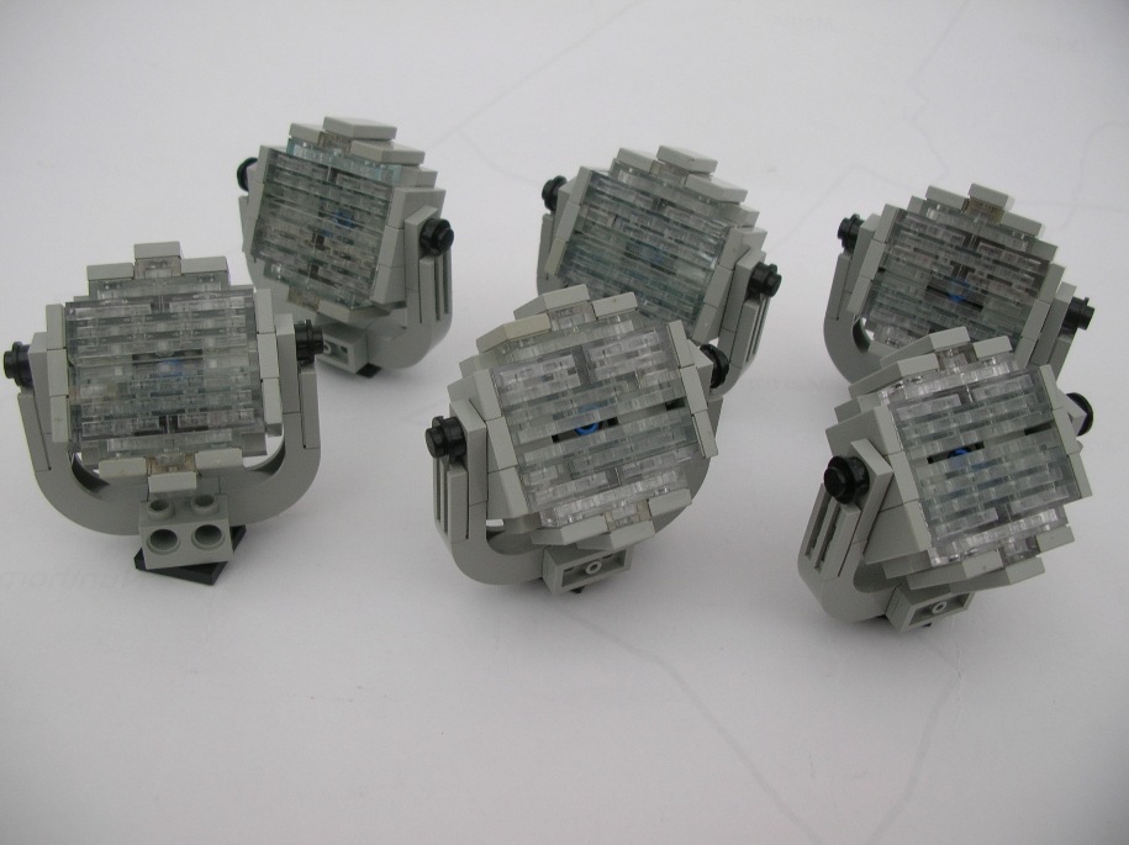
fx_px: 1141
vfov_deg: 40.7
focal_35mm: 35
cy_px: 422
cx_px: 564
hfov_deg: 52.7
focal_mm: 5.8
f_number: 2.8
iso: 50
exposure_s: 1/15.2
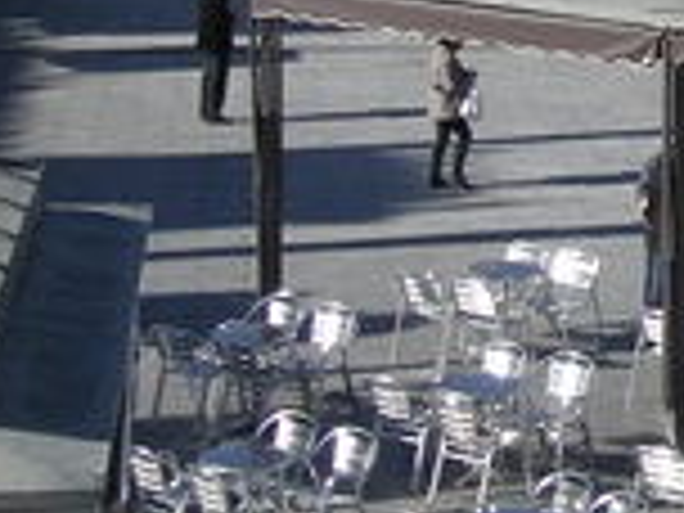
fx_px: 3320
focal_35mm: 168
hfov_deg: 11.5
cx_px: 896
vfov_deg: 8.6
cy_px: -302
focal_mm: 5.7
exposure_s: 1/247
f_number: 5.7
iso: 50
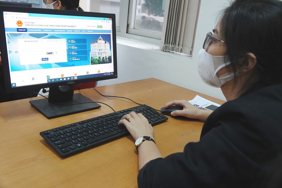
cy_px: 94
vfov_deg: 41.1
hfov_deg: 58.7
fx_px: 251
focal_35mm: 32
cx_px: 141
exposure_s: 1/40
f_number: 2.8
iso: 250
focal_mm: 11.77
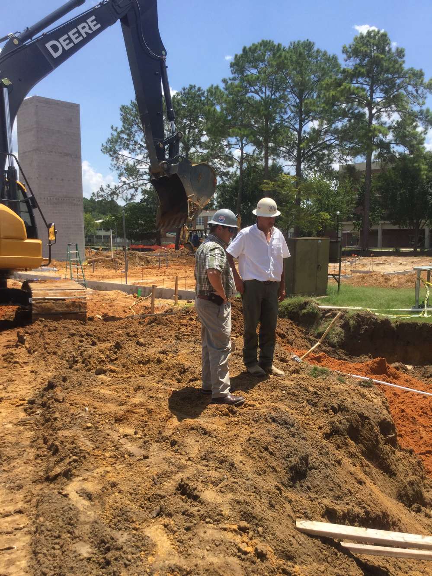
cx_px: 216
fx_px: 516
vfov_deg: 58.4
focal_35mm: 31
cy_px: 288
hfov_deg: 45.4
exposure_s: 1/1164
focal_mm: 3.3
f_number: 2.4
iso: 25
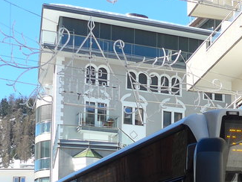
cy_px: 242
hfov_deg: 18.1
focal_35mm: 107
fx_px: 748
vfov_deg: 13.3
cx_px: 214
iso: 80
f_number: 2.8
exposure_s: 1/640
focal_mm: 6
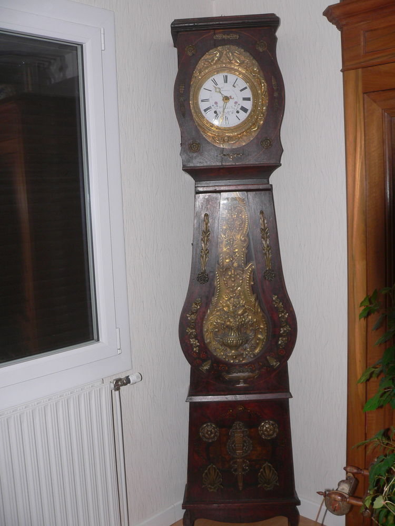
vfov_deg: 51.4
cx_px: 198
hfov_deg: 39.7
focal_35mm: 36
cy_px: 263
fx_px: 548
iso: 100
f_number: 2.8
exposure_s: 1/60
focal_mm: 6
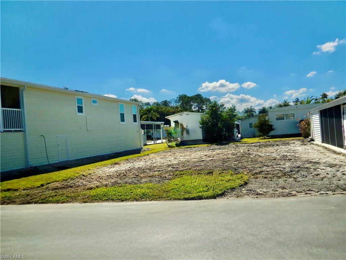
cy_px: 130
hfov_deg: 55.4
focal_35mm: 33
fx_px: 330
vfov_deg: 42.9
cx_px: 173
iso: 125
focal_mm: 5.9
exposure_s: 1/1250
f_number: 7.4
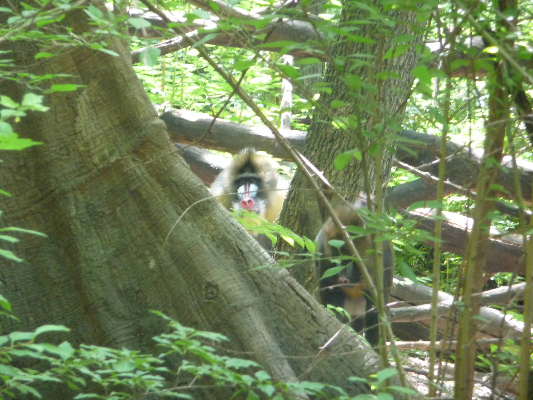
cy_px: 200
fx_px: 4311
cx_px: 266
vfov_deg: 5.3
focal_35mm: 280
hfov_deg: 7.1
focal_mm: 47
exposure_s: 1/13
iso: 400
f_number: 4.9
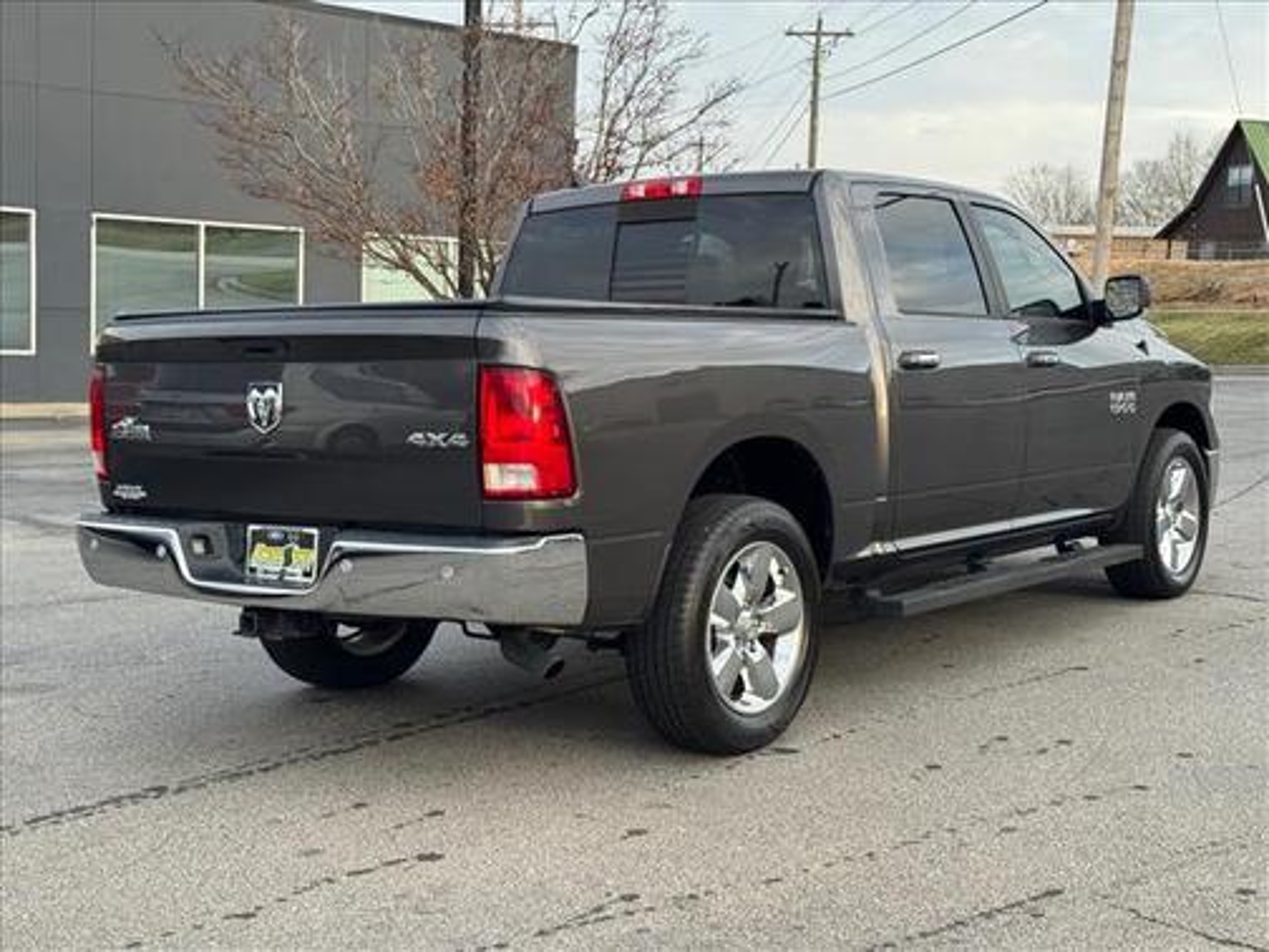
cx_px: 634
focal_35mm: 48
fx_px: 1760
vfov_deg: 30.3
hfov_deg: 39.7
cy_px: 476
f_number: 1.78
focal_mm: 6.76
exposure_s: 1/269
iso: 64
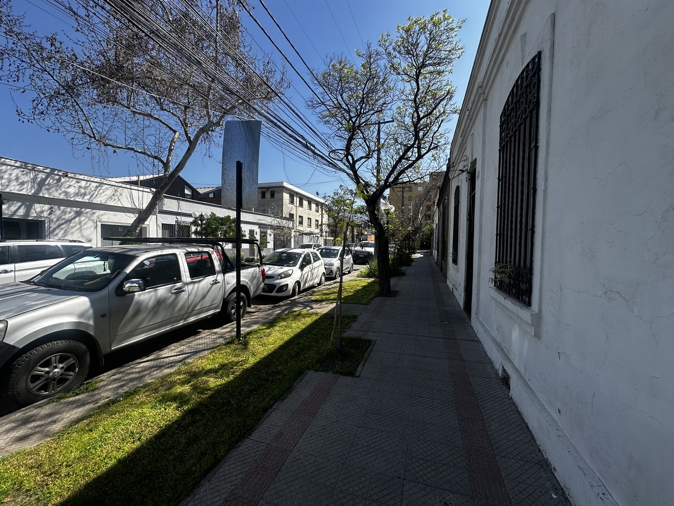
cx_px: 337
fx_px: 273
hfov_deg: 102.1
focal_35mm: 14
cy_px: 253
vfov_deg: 85.7
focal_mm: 2.22
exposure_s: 1/1490
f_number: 2.2
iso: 50
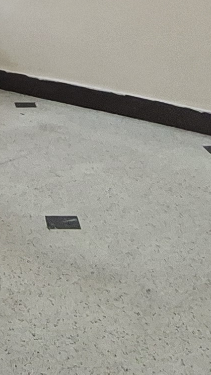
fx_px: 746
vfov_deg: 25.7
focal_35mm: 75
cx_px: -21
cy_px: -56
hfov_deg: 15.7
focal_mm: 1.74
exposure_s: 1/40
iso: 100
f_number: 2.2
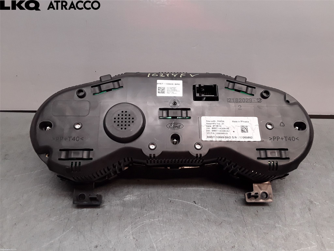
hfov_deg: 63.4
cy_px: 126
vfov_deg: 49.7
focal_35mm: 28
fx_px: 270
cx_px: 167
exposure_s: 1/130
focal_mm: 2.91
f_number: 1.9
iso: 100
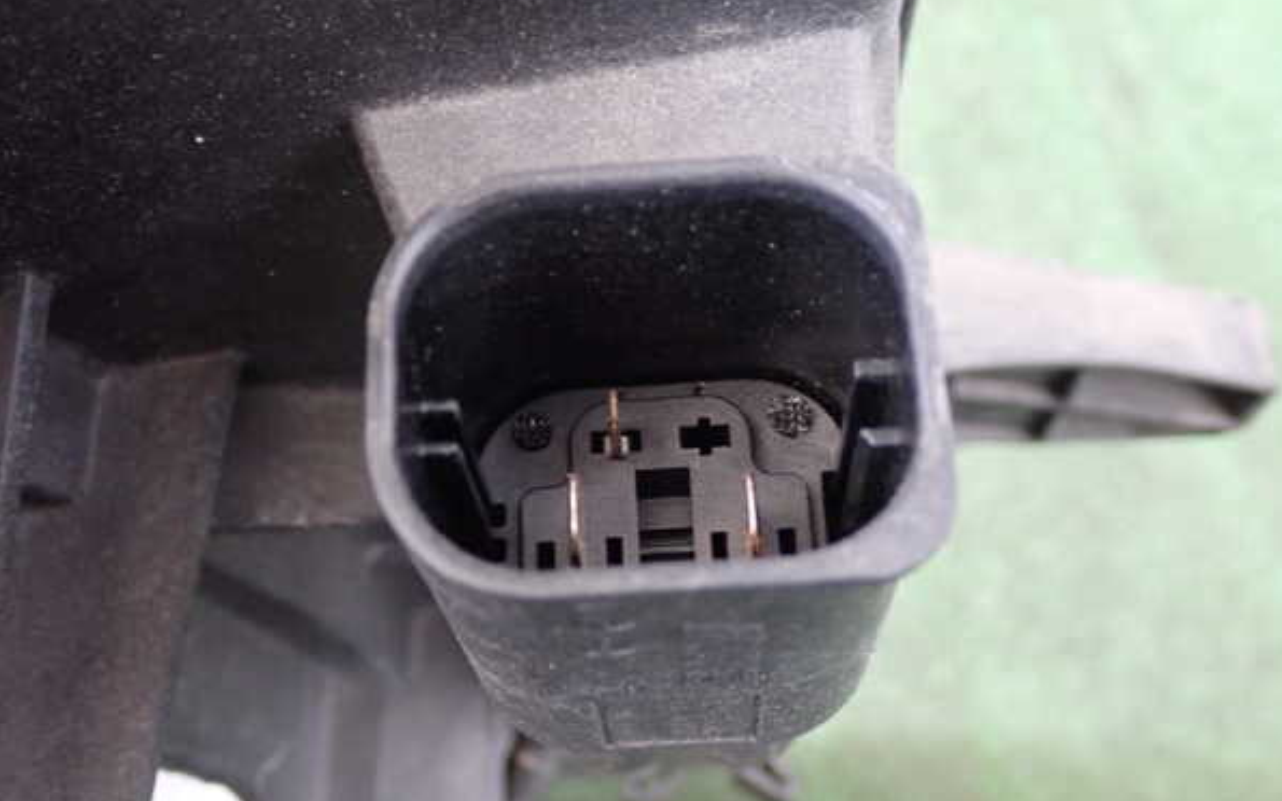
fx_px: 1642
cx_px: 644
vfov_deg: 27.4
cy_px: 416
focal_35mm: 47
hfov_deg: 42.6
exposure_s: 1/20
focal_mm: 7.84
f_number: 2.9
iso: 800
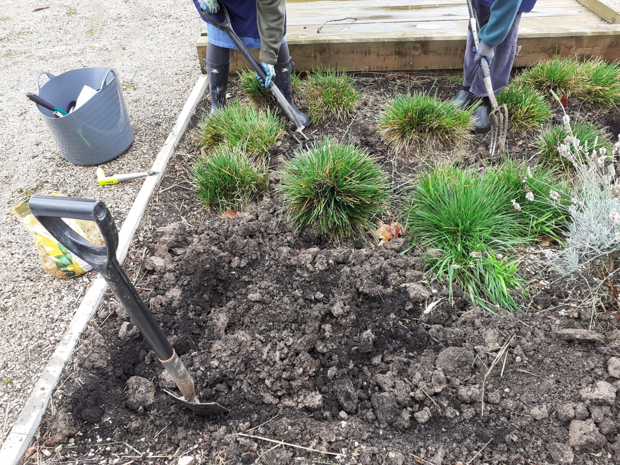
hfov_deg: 65.3
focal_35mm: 27
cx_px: 310
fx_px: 484
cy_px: 232
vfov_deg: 51.4
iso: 40
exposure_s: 1/154
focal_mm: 3.6
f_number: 1.9
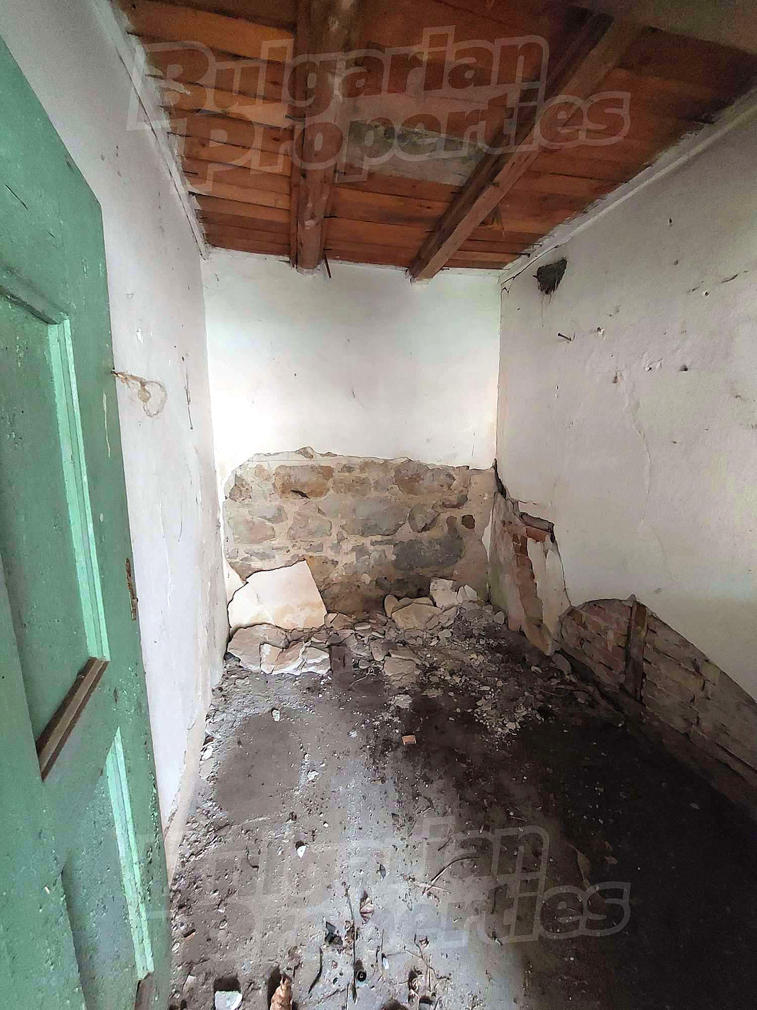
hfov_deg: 89.9
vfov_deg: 106.2
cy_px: 505
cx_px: 378
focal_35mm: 13
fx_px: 379
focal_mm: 1.74
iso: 800
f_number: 2.2
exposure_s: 1/25
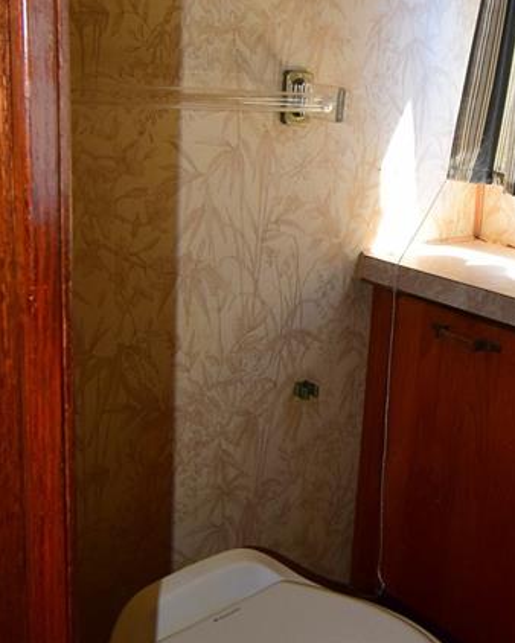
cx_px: 427
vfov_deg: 45.6
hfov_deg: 35.9
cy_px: 268
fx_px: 762
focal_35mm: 40
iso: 250
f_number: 4.5
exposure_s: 1/60
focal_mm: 10
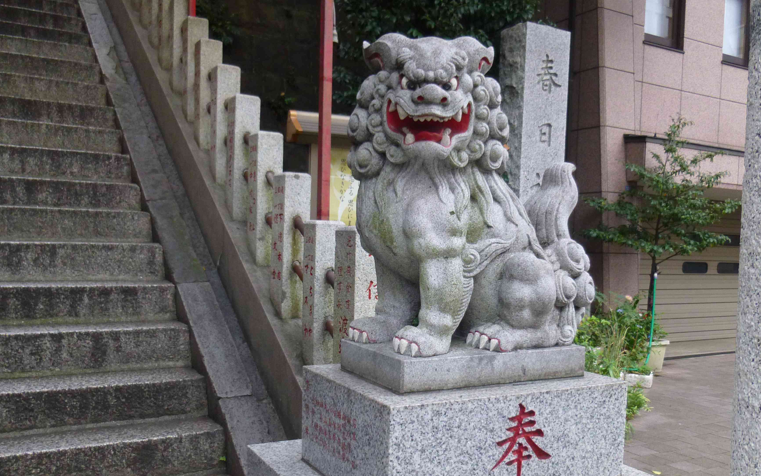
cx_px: 421
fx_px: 684
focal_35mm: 33
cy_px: 296
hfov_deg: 58.0
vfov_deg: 38.1
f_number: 3.1
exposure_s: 1/60
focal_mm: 4.5
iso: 200
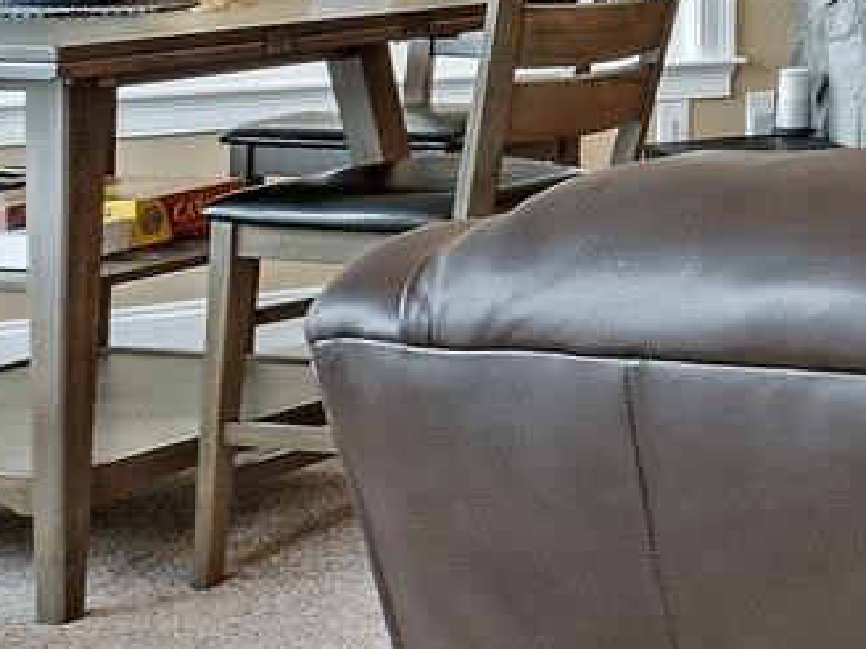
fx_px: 2252
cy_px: -160
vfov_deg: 15.7
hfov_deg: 15.3
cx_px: 1927
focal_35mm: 90
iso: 500
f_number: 8
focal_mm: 10
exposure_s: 1/3
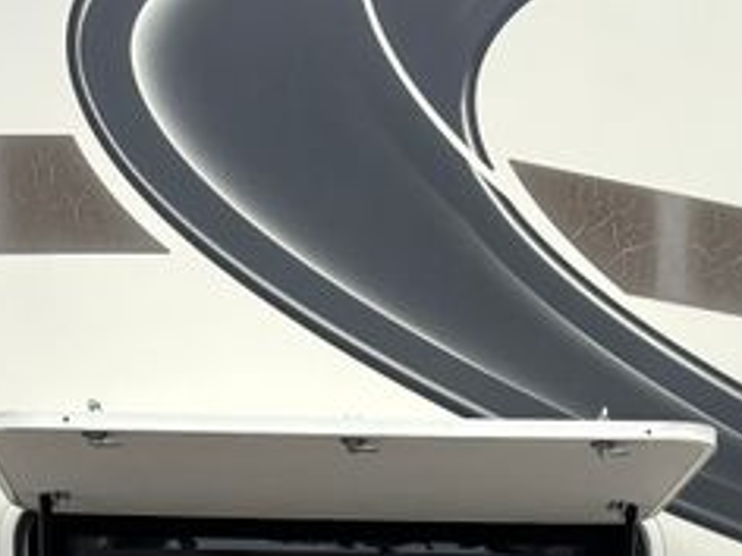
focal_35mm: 113
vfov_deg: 11.9
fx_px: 2422
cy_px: 1052
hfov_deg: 17.3
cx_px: 585
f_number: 1.6
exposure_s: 1/1590
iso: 50
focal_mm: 5.96
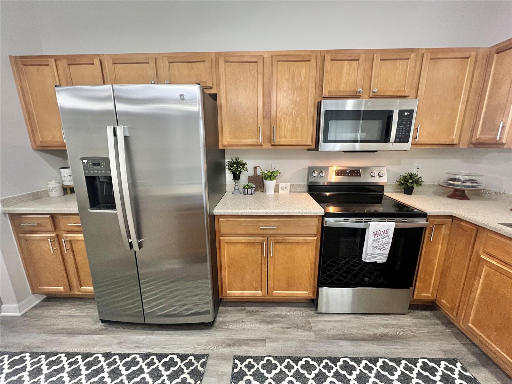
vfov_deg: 89.9
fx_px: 192
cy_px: 192
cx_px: 256
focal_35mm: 13
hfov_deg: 106.2
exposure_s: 1/60
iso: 320
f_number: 1.8
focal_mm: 1.57
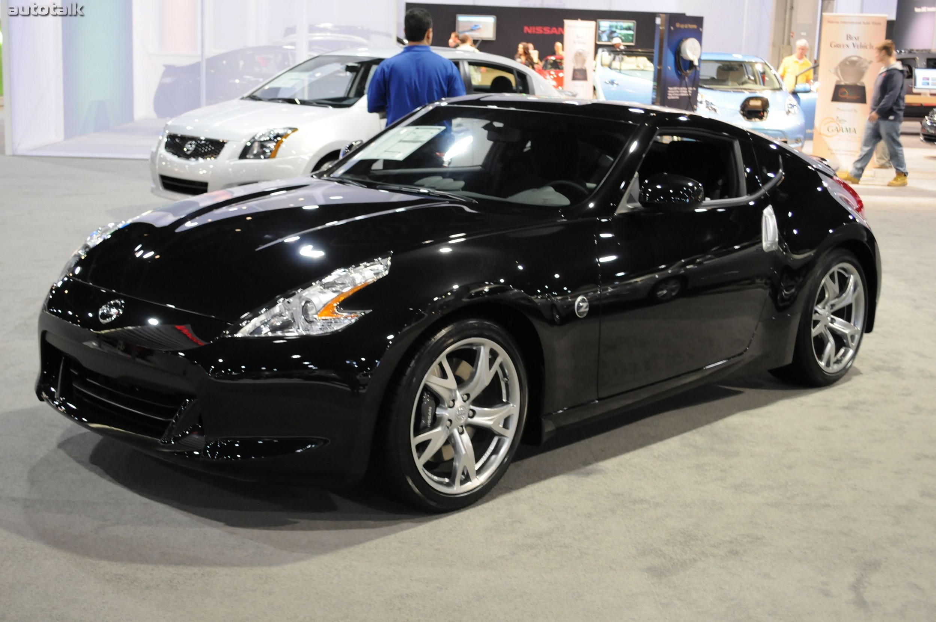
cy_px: 311
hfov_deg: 41.2
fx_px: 1247
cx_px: 468
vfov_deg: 28.0
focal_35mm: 48
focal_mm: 32
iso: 800
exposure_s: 1/20
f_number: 4.8
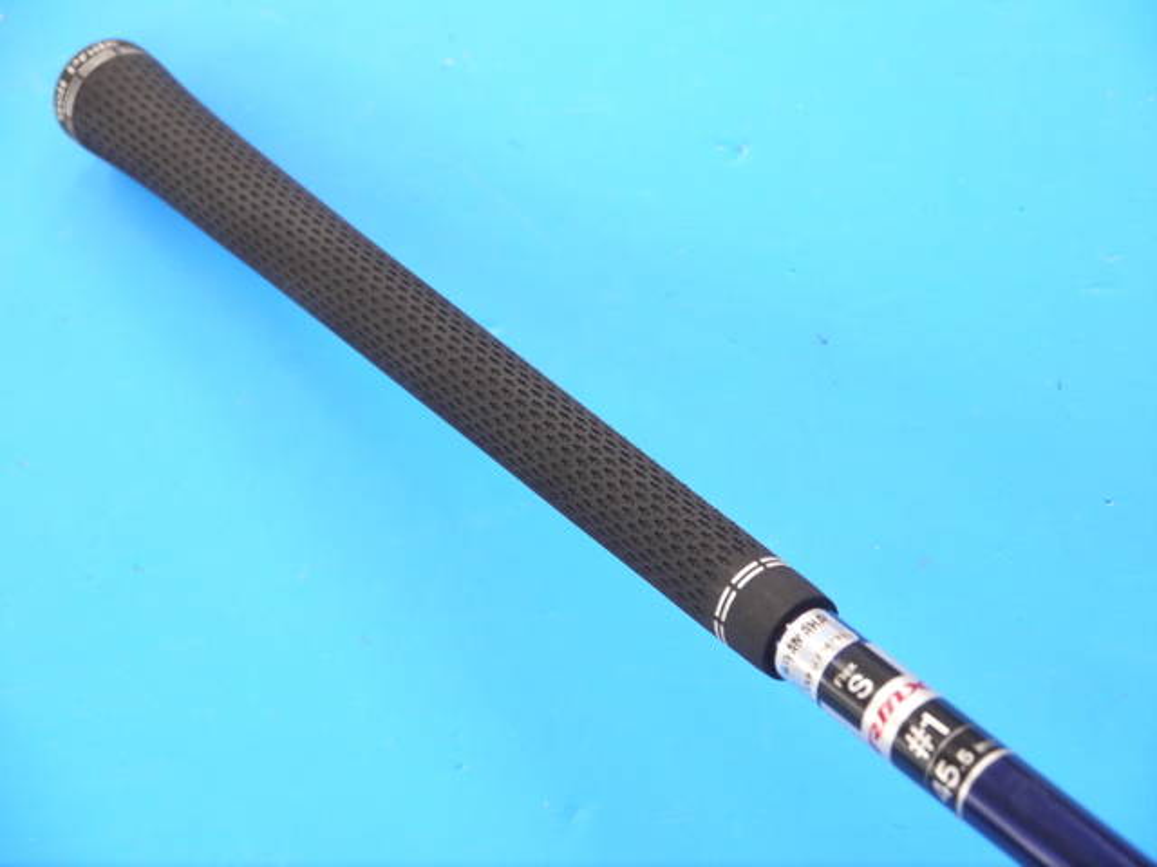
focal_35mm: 84
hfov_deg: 23.3
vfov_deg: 17.6
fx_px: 2808
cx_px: 578
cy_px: 434
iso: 800
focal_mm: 42
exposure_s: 1/60
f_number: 5.6
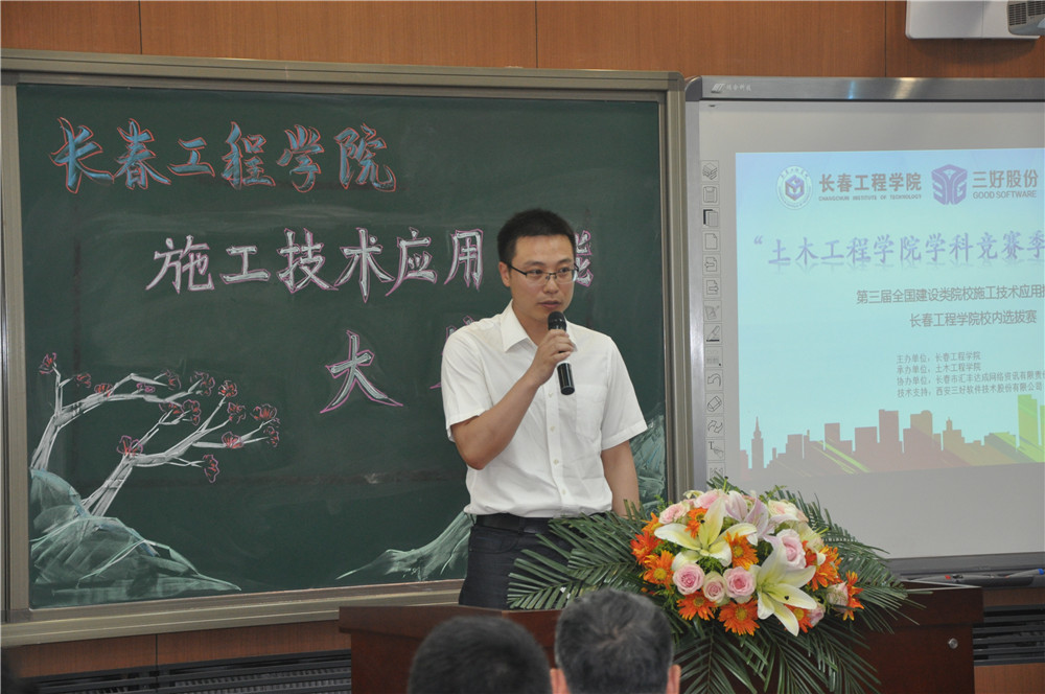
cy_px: 347
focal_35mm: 120
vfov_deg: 11.4
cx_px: 522
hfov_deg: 17.1
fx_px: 3479
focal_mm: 80
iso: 800
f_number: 5.3
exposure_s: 1/60
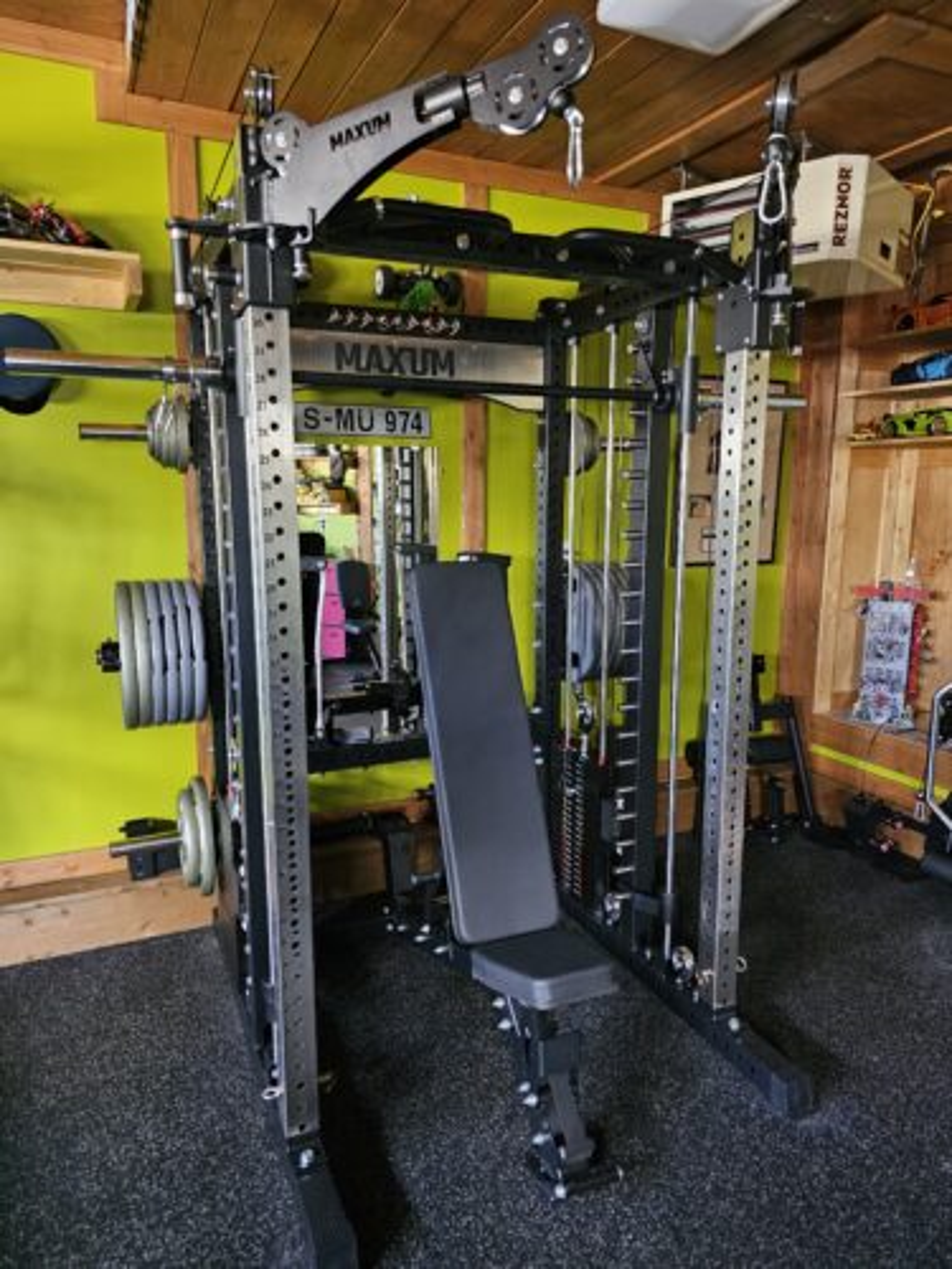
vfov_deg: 73.9
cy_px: 634
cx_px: 476
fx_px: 843
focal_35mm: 23
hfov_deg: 58.9
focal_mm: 6.3
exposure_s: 1/24
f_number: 1.7
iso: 800
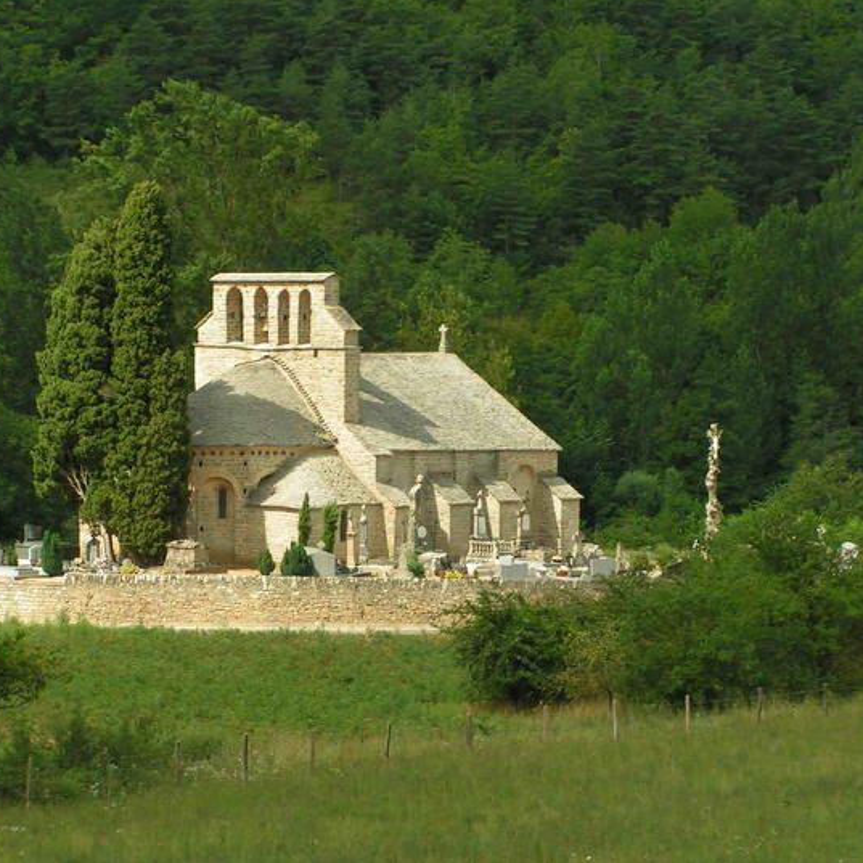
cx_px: 427
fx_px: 4174
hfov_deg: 11.8
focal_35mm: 148
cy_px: 431
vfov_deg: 11.8
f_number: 5.6
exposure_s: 1/200
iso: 50
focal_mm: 19.1
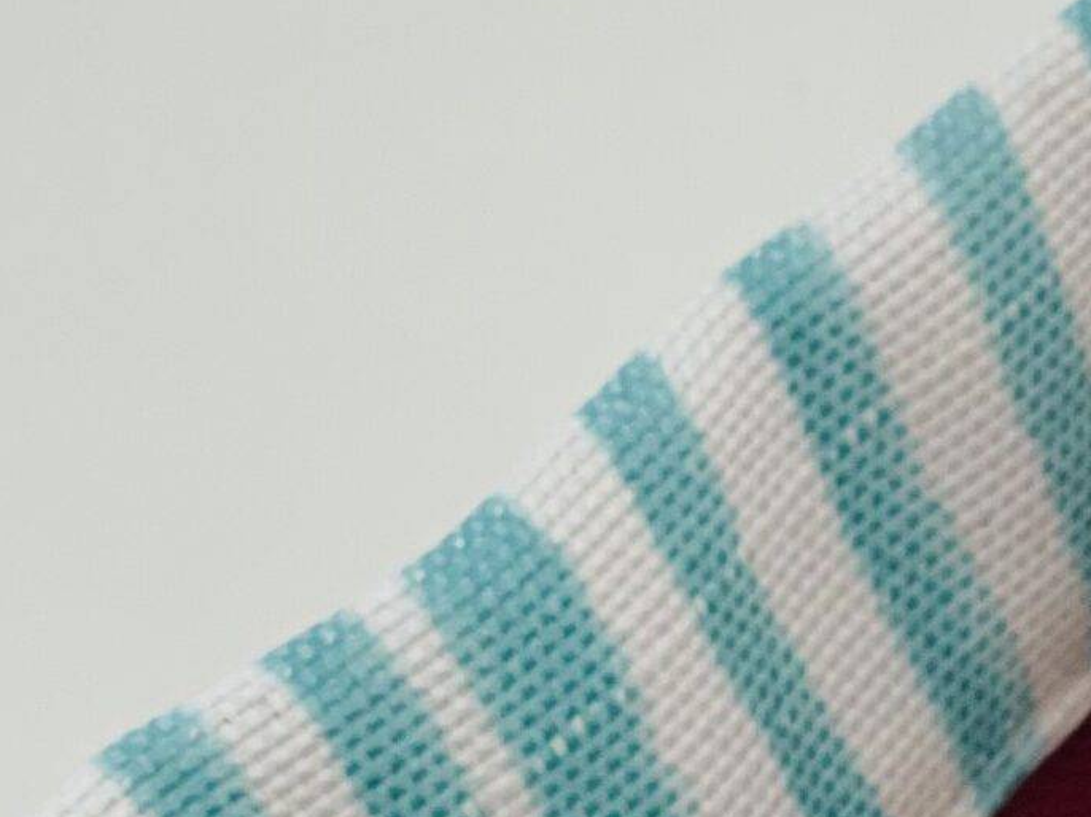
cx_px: 1345
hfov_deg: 8.2
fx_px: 7530
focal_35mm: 239
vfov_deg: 6.1
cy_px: 1486
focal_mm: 7.5
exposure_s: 1/121
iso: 160
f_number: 2.2
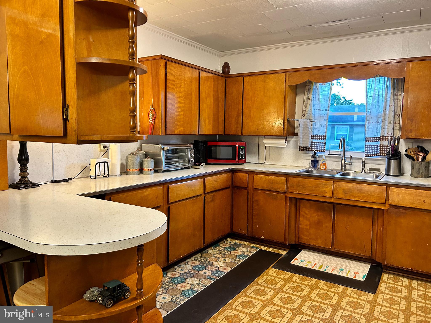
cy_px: 162
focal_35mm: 26
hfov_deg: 67.3
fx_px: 324
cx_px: 216
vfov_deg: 53.1
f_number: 1.5
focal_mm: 5.7
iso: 250
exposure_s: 1/60
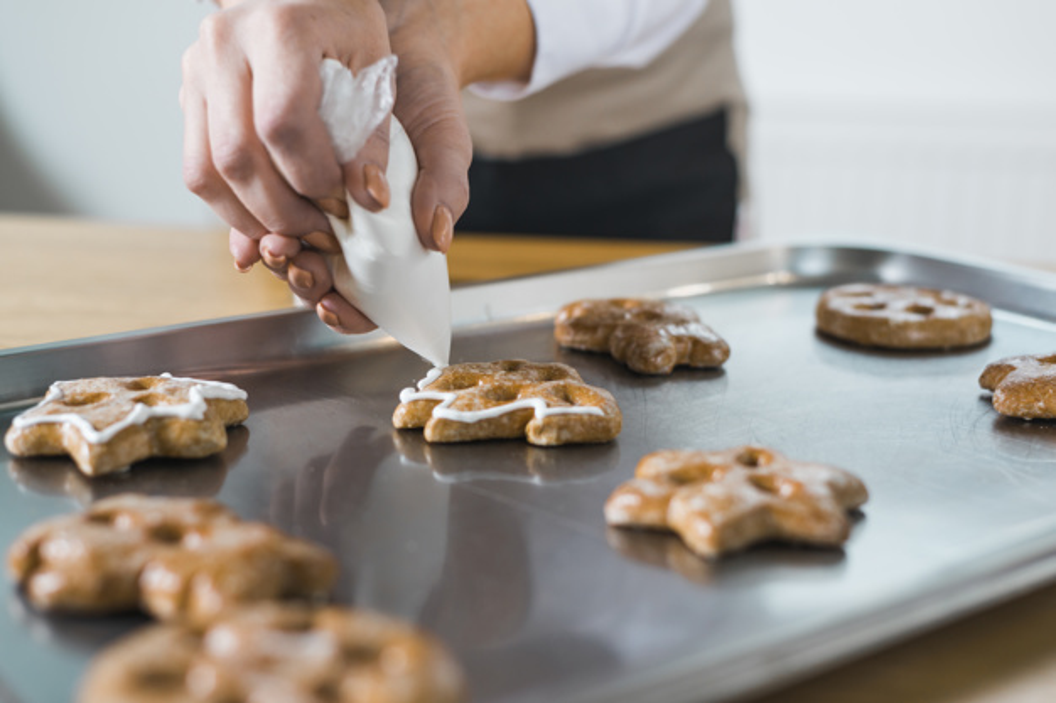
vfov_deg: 27.0
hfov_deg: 39.6
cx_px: 528
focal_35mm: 50
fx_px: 1466
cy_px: 352
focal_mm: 50
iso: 500
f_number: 3.2
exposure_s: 1/160
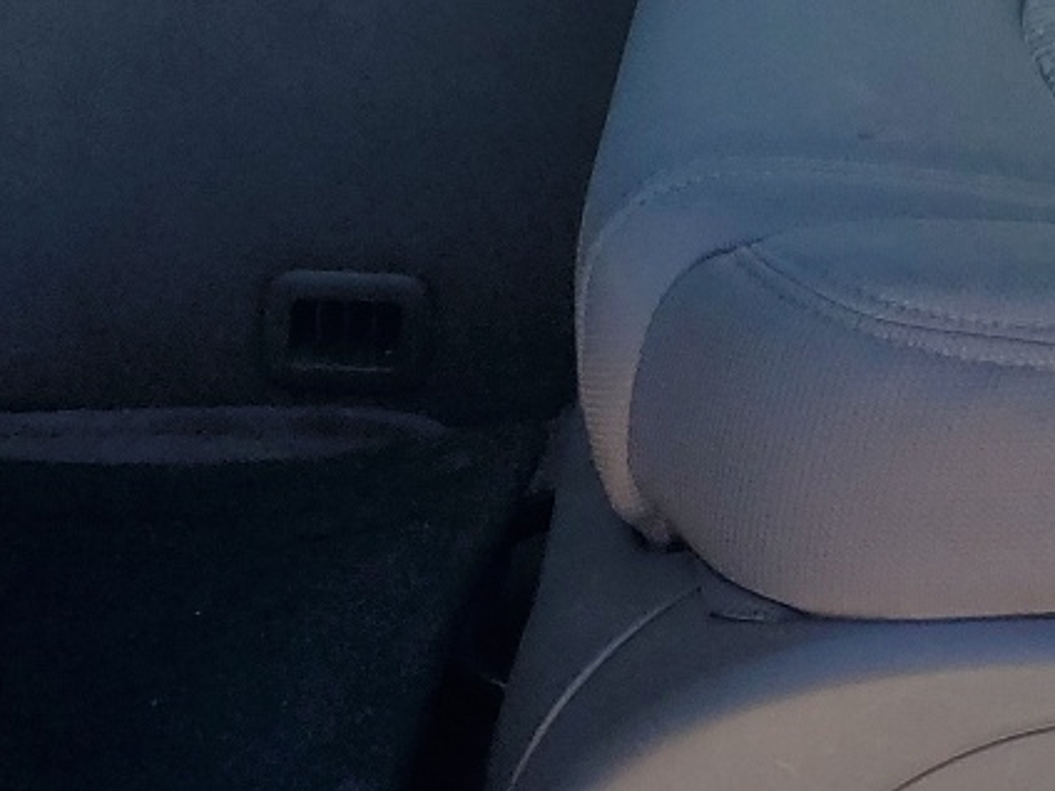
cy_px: -599
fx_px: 2987
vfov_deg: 13.6
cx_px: 829
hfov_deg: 19.8
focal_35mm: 98
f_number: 1.5
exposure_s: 1/625
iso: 50
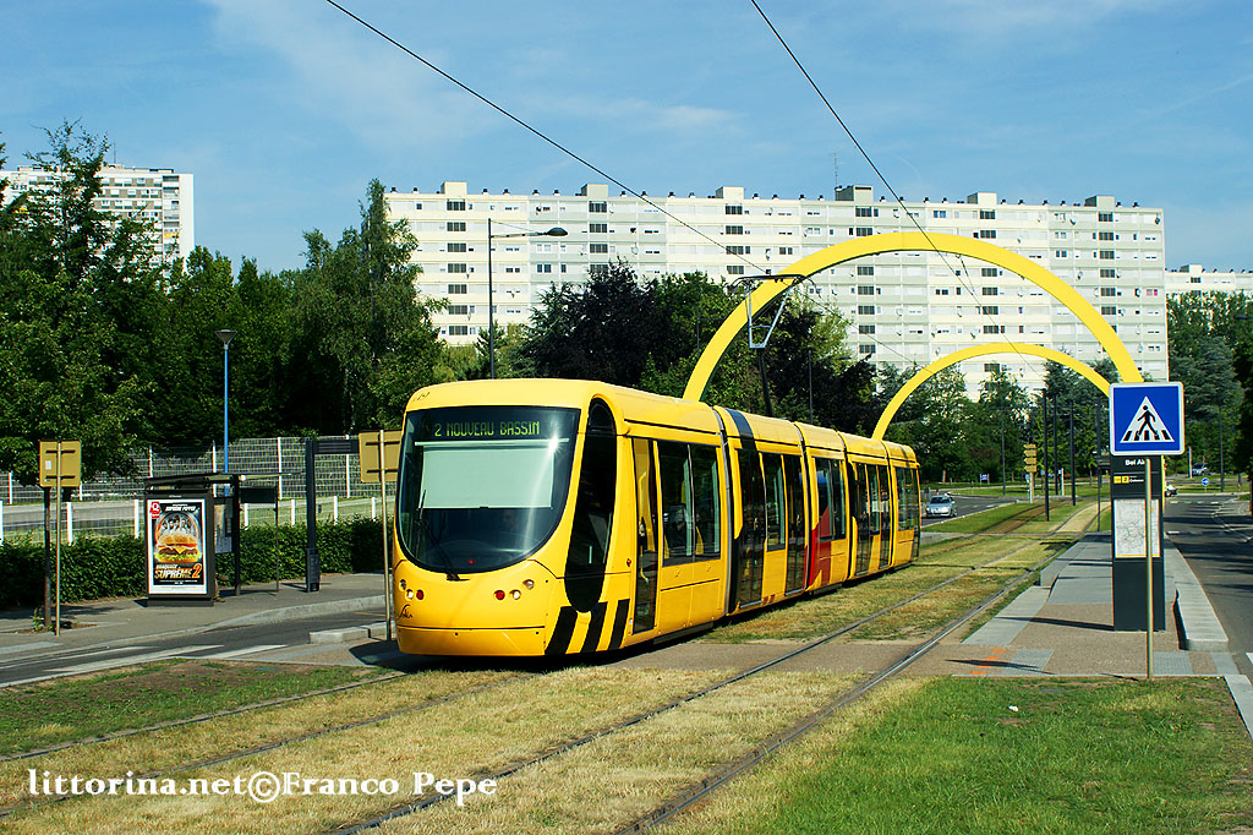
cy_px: 418
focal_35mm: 52
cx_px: 626
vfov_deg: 25.7
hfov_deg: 37.9
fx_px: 1827
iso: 200
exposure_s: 1/640
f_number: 8
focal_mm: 35
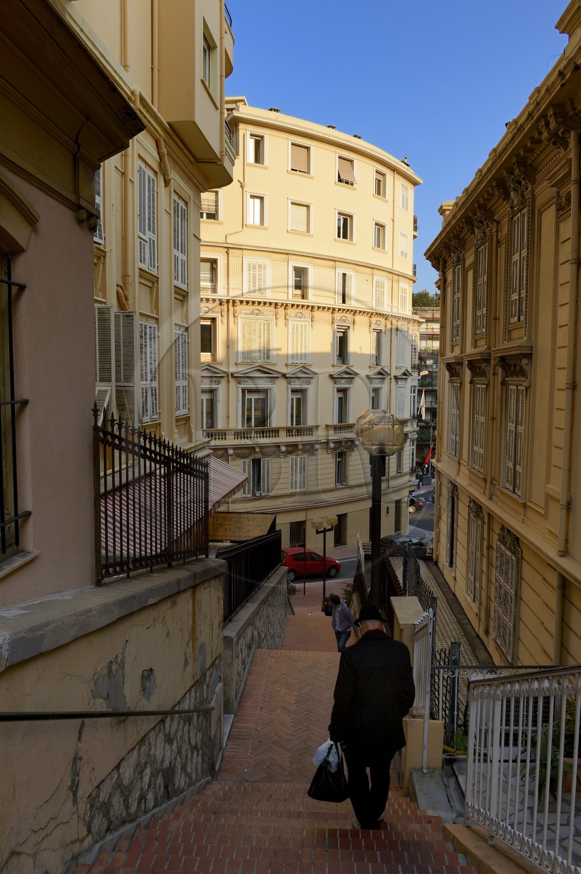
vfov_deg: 69.4
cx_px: 290
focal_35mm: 26
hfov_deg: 49.5
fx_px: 630
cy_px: 437
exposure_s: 1/100
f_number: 13
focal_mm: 26
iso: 200
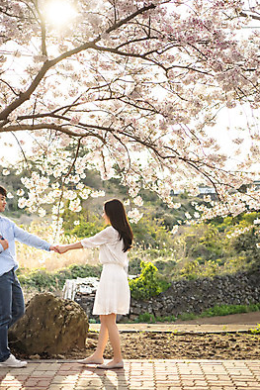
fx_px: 790
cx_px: 137
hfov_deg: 18.7
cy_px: 196
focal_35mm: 73
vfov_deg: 27.7
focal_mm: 48
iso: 100
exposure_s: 1/640
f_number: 2.8
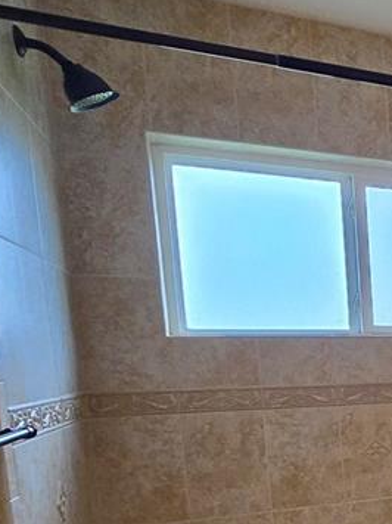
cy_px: 431
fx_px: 665
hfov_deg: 23.4
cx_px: 641
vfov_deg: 40.9
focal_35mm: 44
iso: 80
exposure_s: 1/60
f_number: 2.2
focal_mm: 1.7
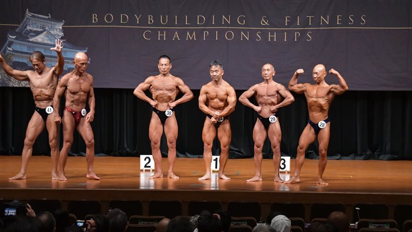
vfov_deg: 8.4
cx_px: 206
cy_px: 111
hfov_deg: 14.8
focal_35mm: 145
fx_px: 1584
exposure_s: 1/400
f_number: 5.6
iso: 6400
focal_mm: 92
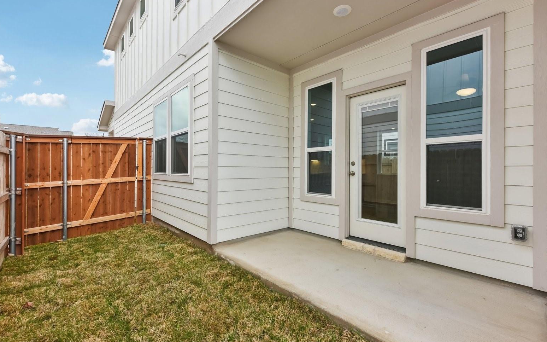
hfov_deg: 97.8
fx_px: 238
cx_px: 270
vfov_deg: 71.2
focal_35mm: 16
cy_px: 170
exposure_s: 1/125
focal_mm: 15
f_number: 8
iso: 100
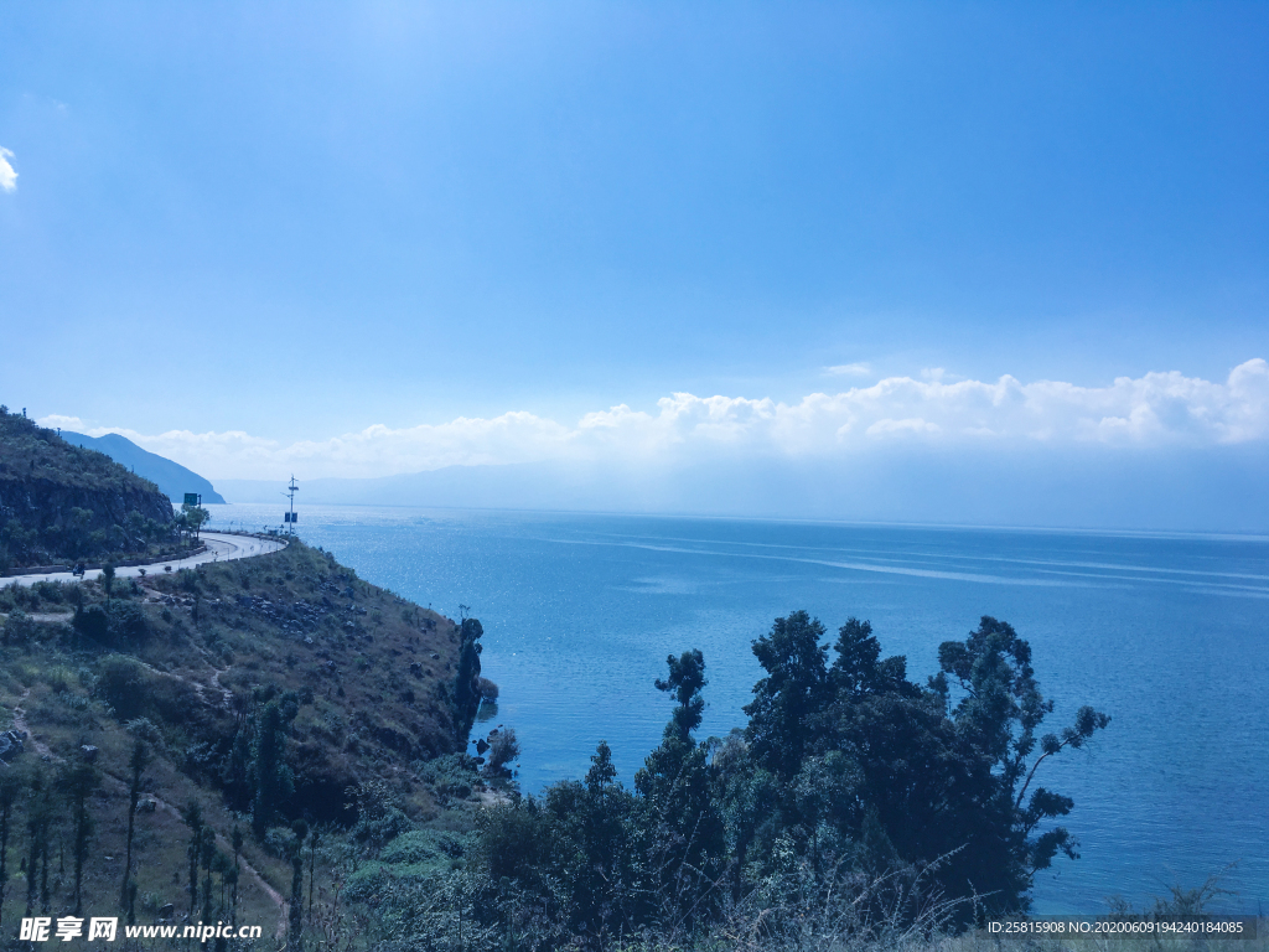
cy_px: 476
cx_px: 634
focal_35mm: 29
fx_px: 1063
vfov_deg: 48.2
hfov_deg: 61.7
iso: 25
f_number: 2.2
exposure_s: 1/3846
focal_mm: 4.15
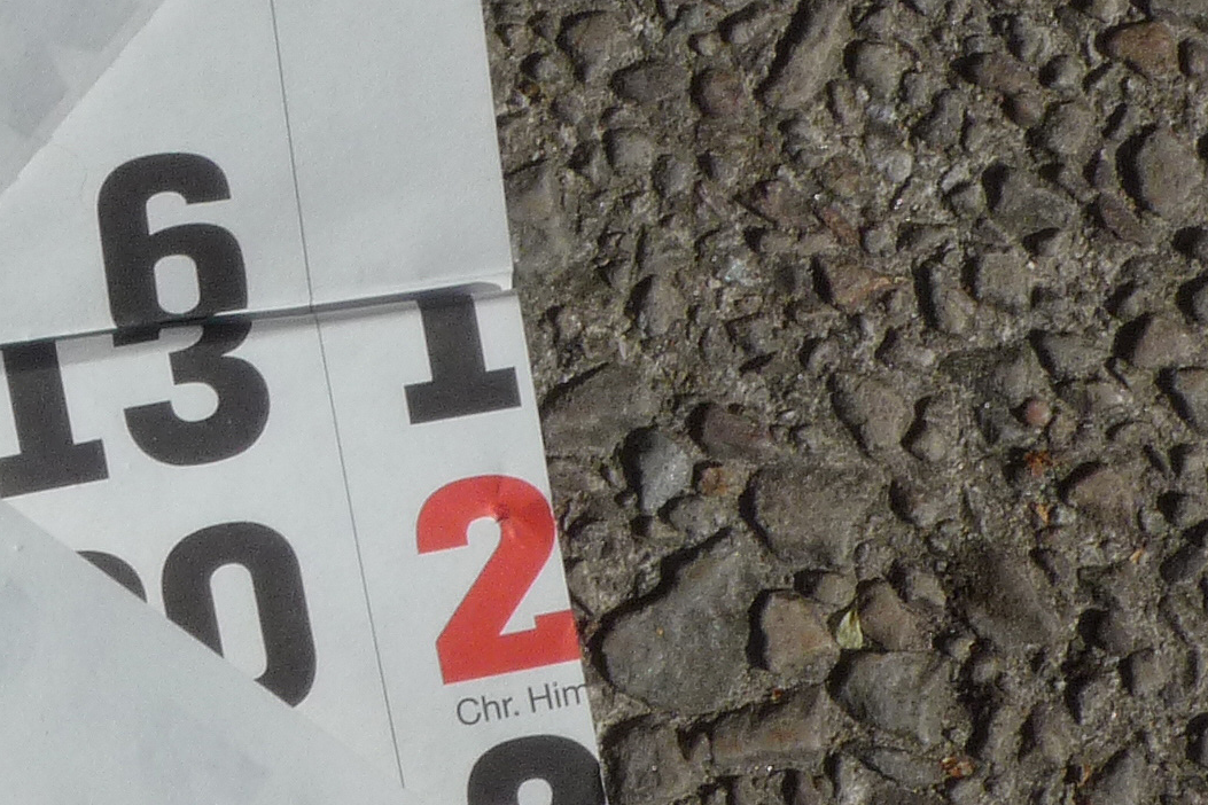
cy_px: 411
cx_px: -115
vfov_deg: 5.0
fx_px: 9160
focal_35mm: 273
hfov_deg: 7.5
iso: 100
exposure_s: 1/800
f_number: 7.1
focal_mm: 13.2
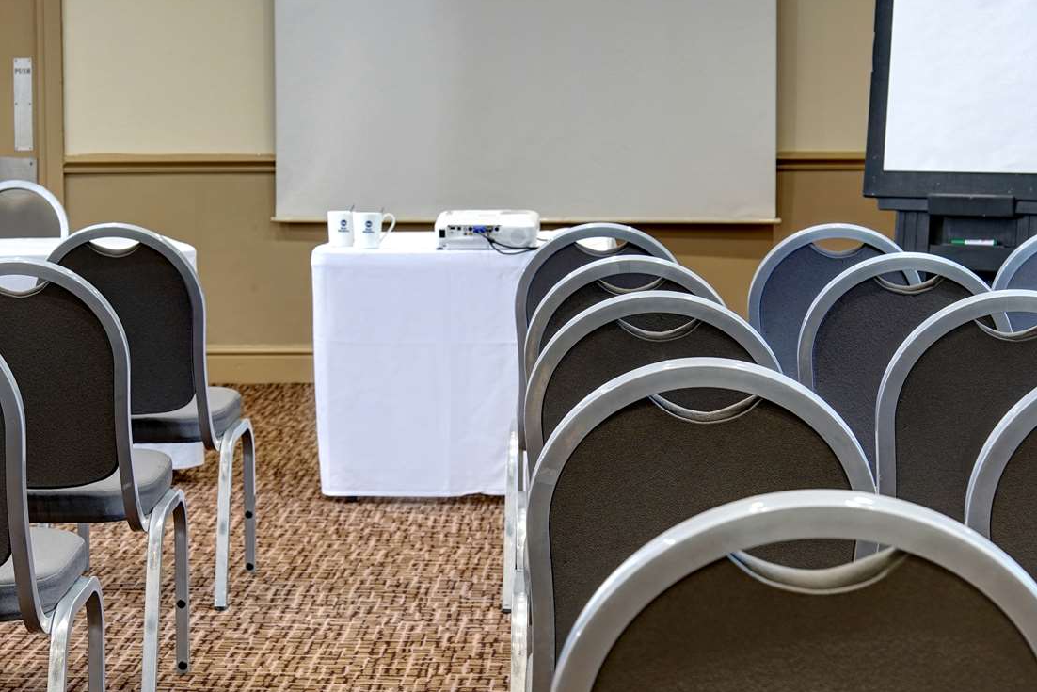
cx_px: 614
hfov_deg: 29.6
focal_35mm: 68
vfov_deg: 20.0
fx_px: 1959
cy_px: 465
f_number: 8
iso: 320
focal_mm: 50
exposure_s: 1/6
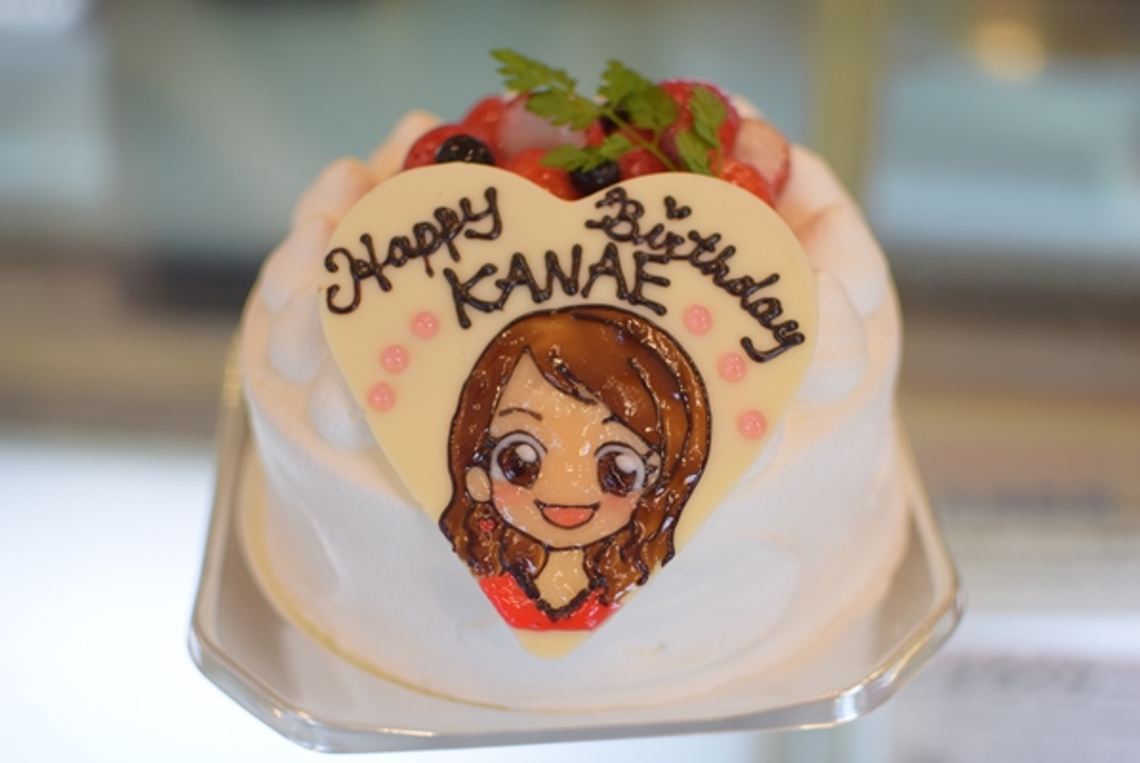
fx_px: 1664
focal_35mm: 52
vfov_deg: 25.8
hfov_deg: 37.8
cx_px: 570
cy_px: 382
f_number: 1.8
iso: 400
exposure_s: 1/250
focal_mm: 35
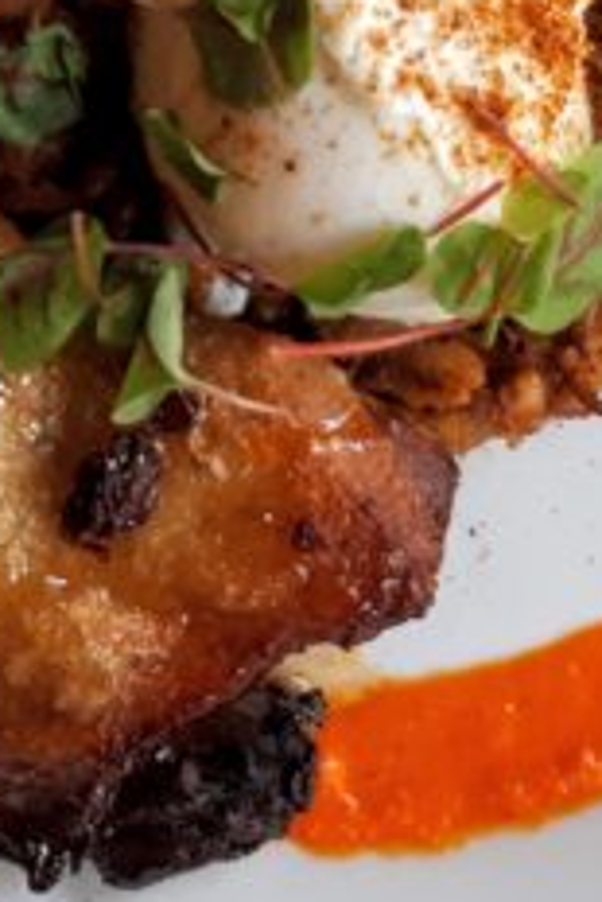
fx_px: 2329
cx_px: 190
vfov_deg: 21.5
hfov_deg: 14.7
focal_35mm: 93
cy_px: 140
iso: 160
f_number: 1.9
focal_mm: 3.6
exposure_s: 1/33
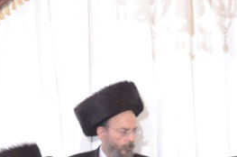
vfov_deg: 3.3
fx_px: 2686
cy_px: 304
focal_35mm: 409
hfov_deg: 5.1
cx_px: 109
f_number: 5
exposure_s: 1/160
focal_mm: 70
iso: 1250
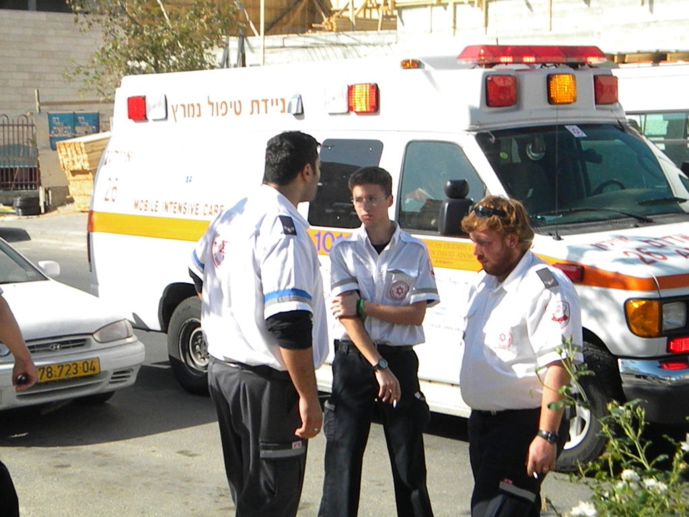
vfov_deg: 21.9
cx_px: 344
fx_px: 1334
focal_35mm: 67
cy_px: 258
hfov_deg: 29.0
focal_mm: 12.2
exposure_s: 1/1000
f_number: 8.6
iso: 720
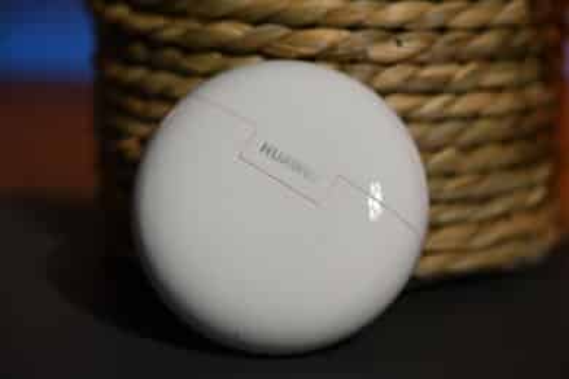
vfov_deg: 11.4
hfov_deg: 17.1
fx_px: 1897
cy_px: 190
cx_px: 284
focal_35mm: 120
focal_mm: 120
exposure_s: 1/125
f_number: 7.1
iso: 450
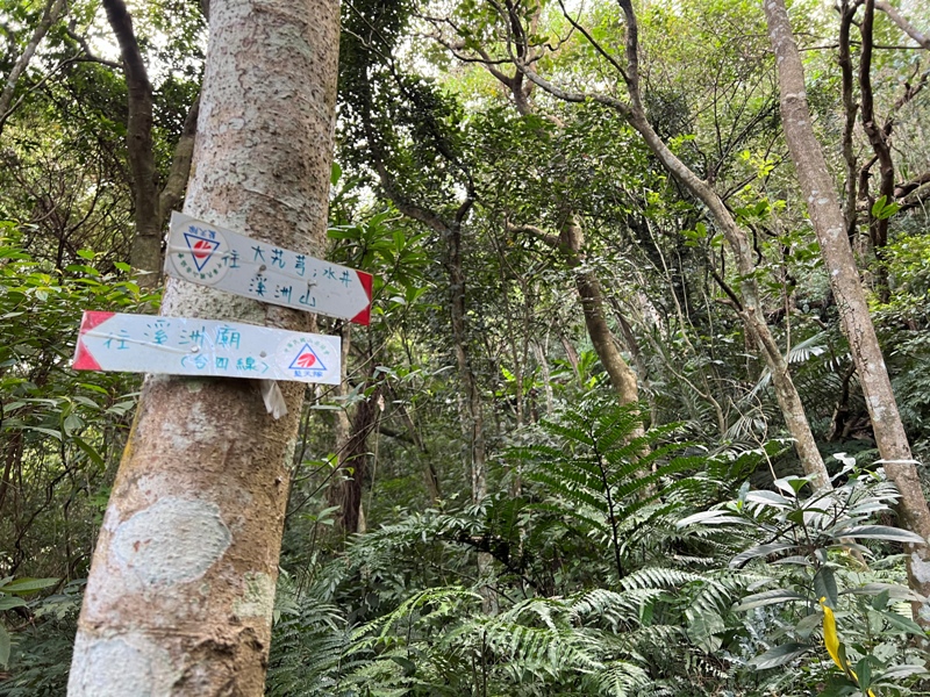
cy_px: 348
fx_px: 699
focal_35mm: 26
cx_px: 465
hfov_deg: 67.3
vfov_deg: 53.1
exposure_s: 1/90
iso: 125
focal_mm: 5.7
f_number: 1.5
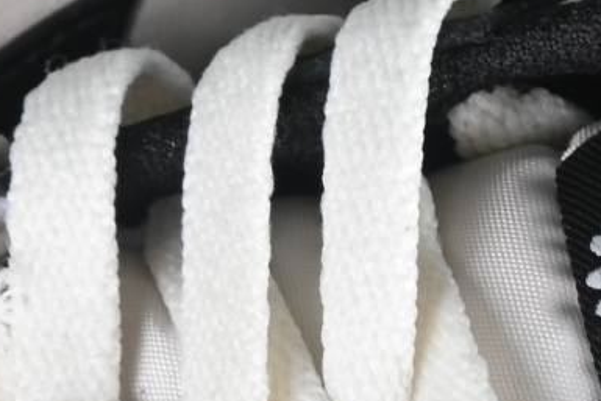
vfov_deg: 2.5
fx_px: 9051
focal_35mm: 542
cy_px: 374
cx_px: -22
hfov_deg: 3.8
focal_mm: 50
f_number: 6.3
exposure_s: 1/60
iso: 160
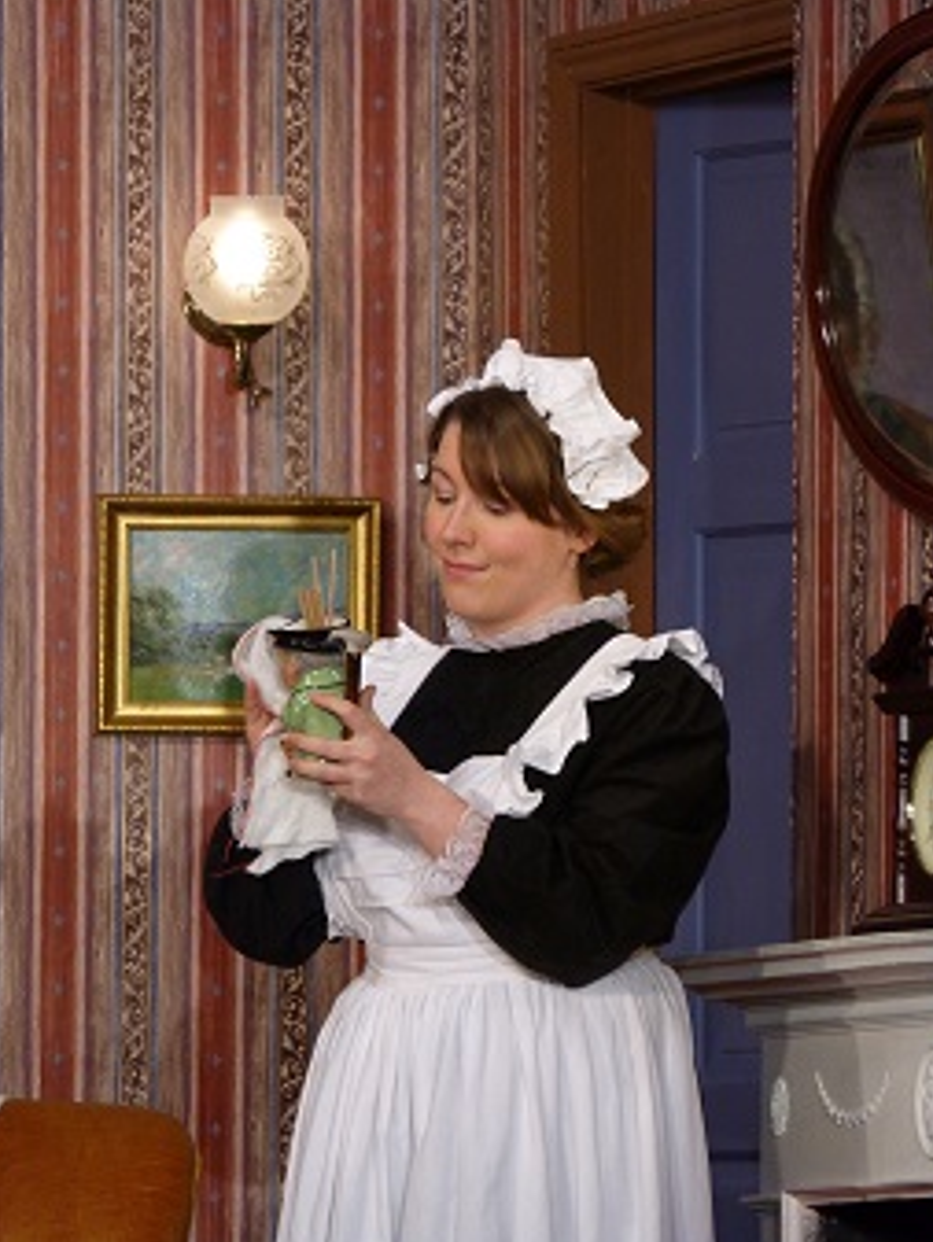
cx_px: 461
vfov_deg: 5.1
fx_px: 13863
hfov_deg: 3.9
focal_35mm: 386
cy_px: 630
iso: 400
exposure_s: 1/100
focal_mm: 67.7
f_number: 4.2
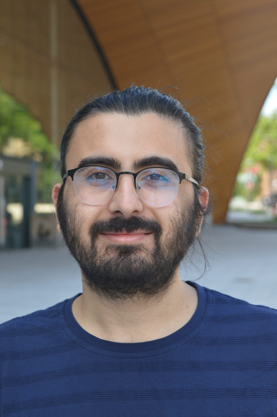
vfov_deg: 24.6
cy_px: 208
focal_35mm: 82
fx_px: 954
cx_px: 138
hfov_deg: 16.5
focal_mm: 55
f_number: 5.6
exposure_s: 1/125
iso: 125
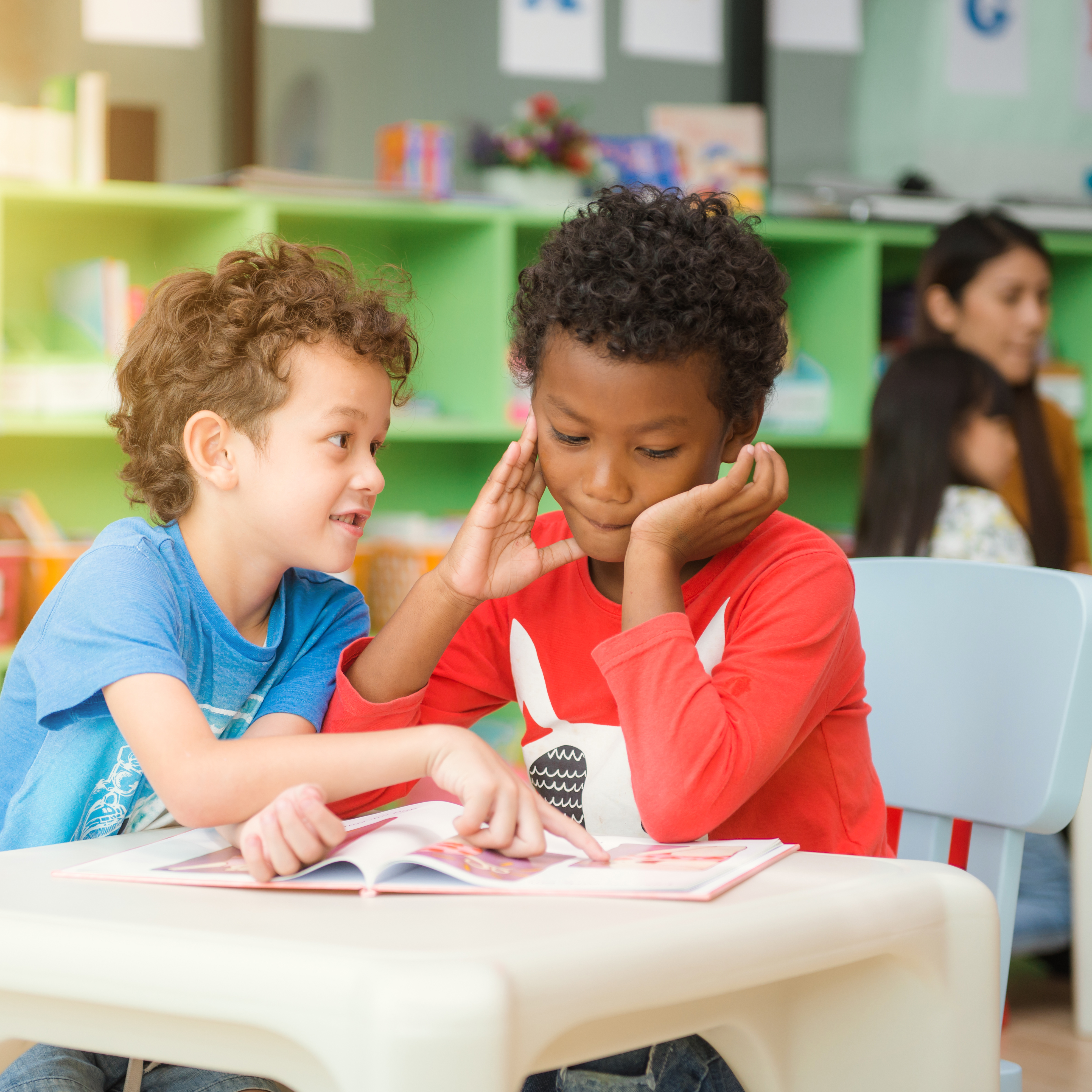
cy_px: 542
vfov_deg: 19.3
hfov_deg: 19.3
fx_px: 3212
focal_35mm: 90
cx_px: 404
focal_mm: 70
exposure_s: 1/200
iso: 320
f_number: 2.8
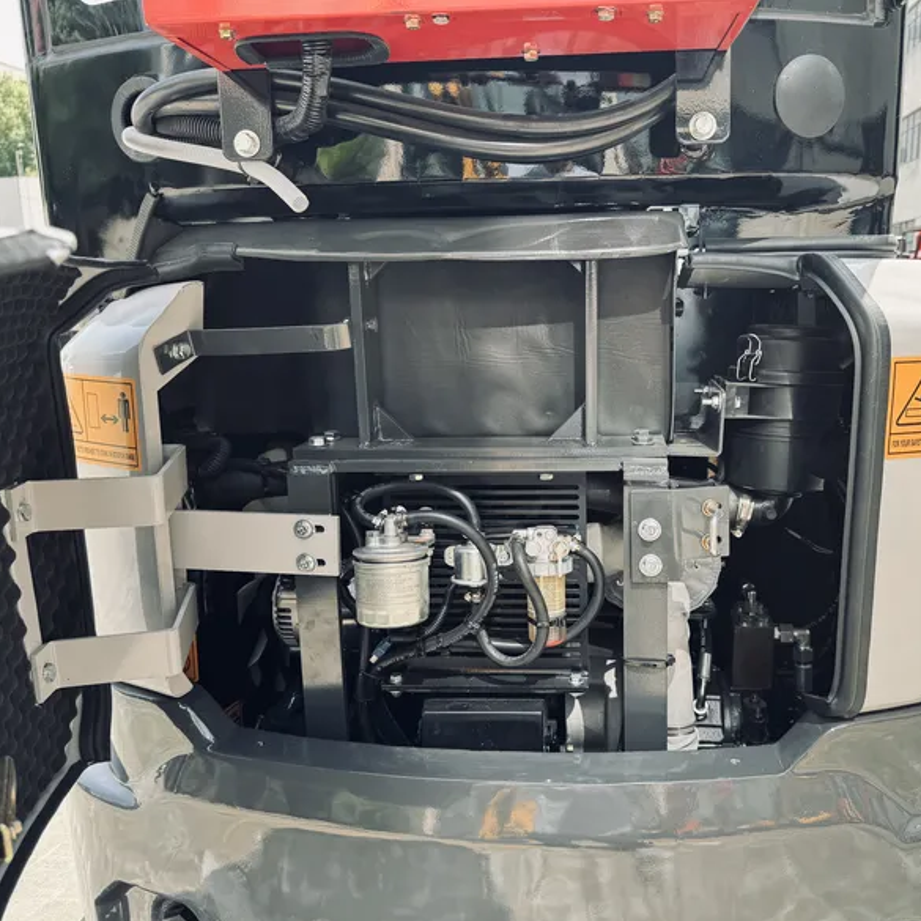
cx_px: 529
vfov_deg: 55.6
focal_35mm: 29
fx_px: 873
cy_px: 471
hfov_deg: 55.4
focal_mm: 6.76
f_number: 1.78
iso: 80
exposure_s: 1/370
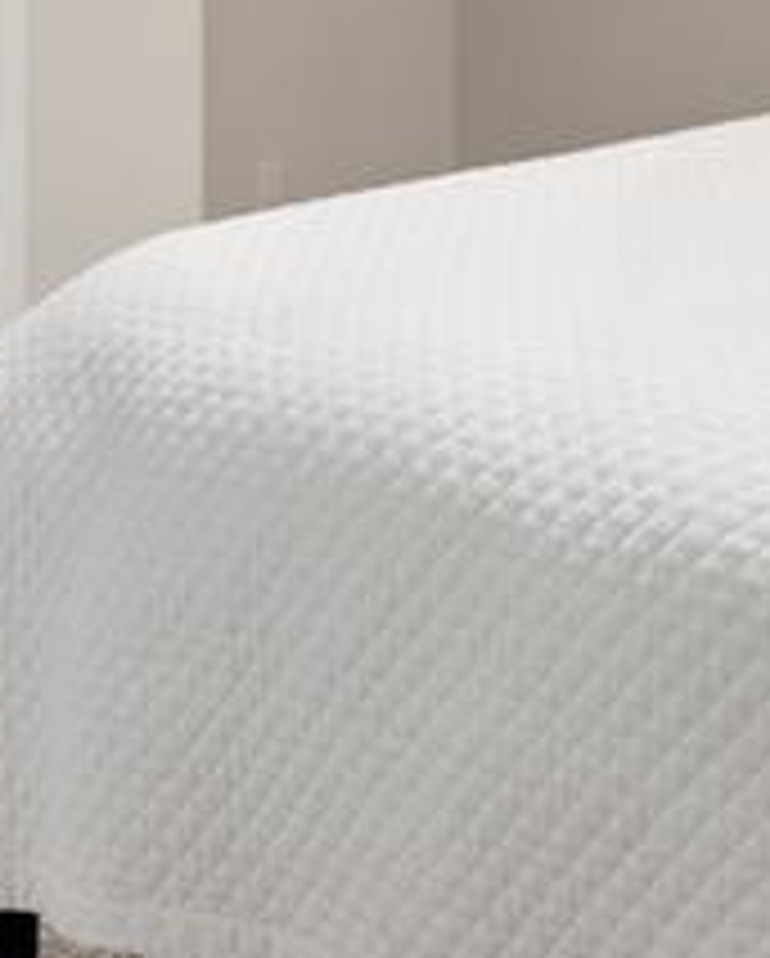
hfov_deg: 21.1
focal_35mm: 72
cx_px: 581
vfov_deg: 23.9
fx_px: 2047
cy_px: -211
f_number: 8
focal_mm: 16
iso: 800
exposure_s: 1/4
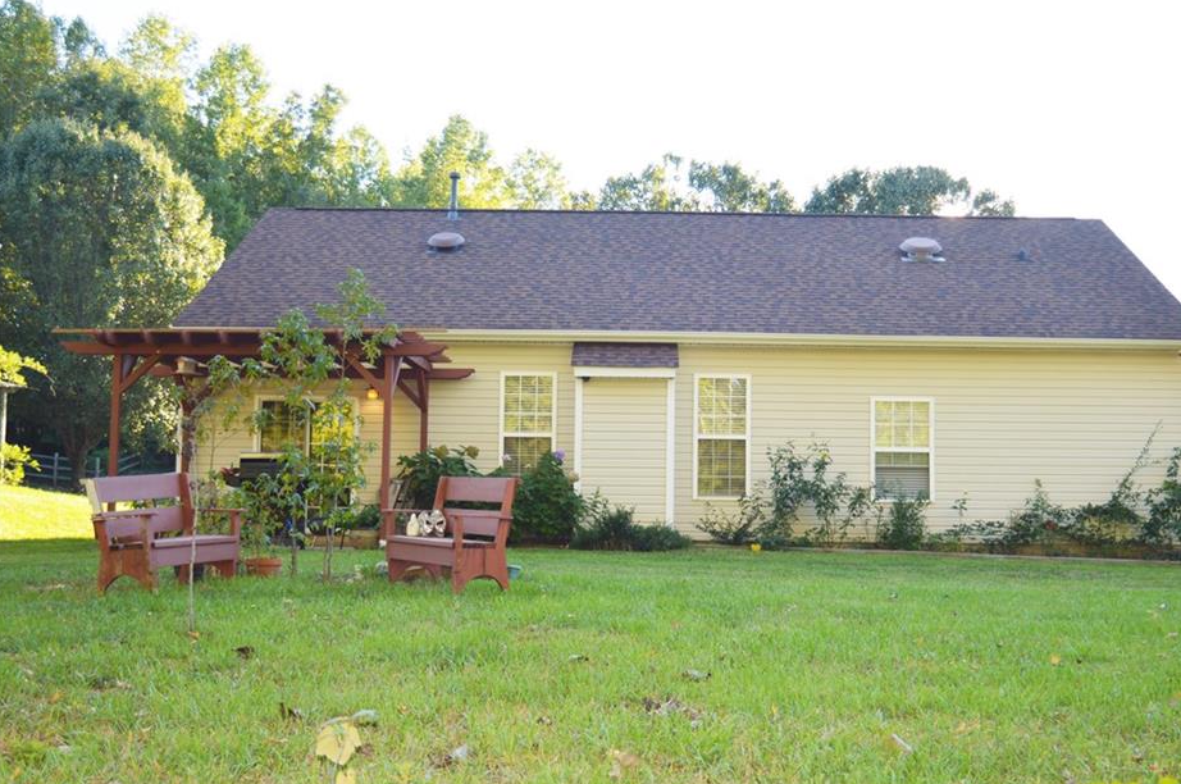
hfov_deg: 48.4
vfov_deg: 33.3
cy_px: 411
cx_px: 651
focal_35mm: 40
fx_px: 1310
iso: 100
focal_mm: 24
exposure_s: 1/160
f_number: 3.8
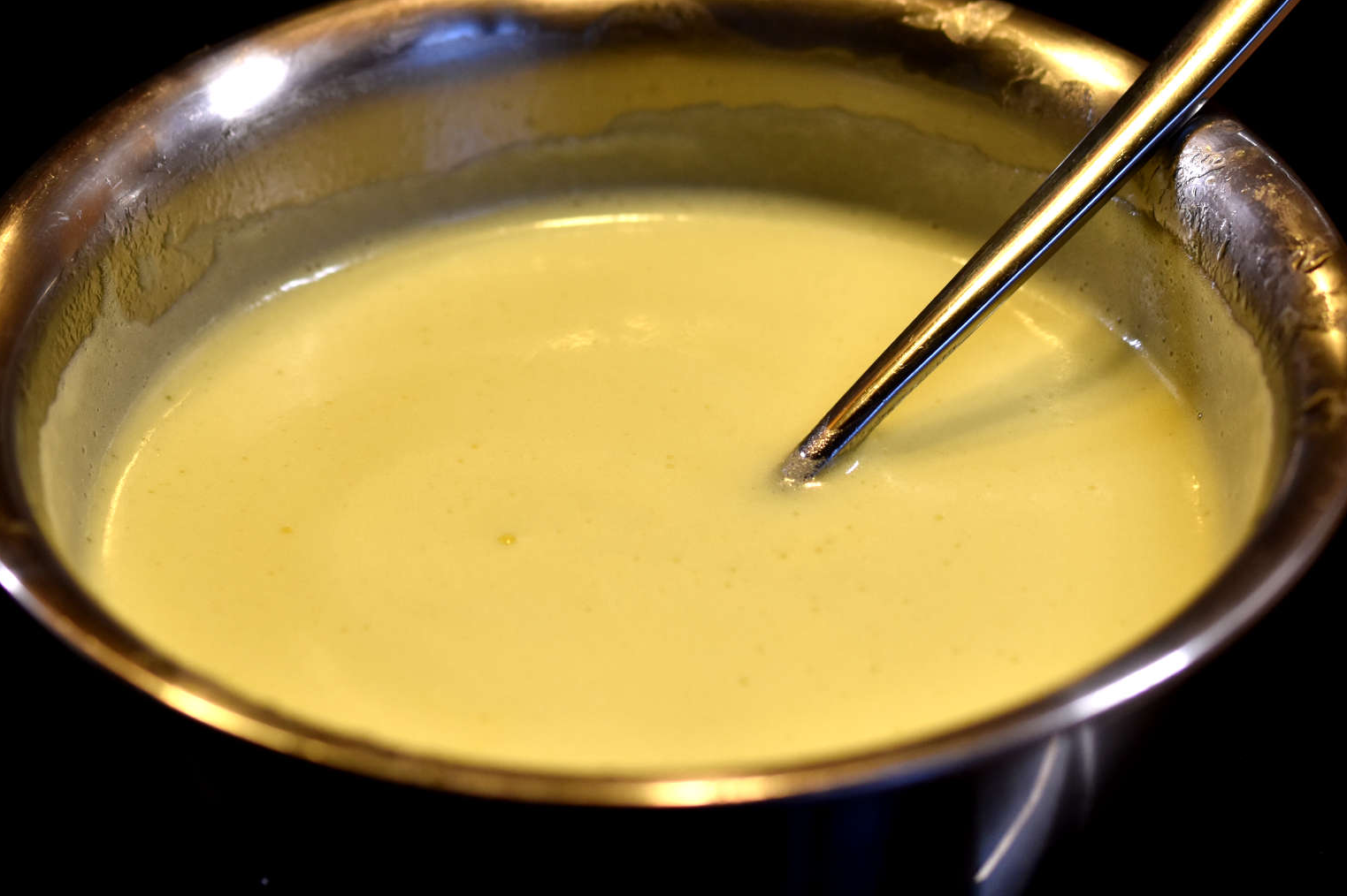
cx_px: 608
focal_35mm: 187
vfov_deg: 7.4
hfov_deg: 11.0
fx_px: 6978
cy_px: 409
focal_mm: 105
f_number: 4
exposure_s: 1/250
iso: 640
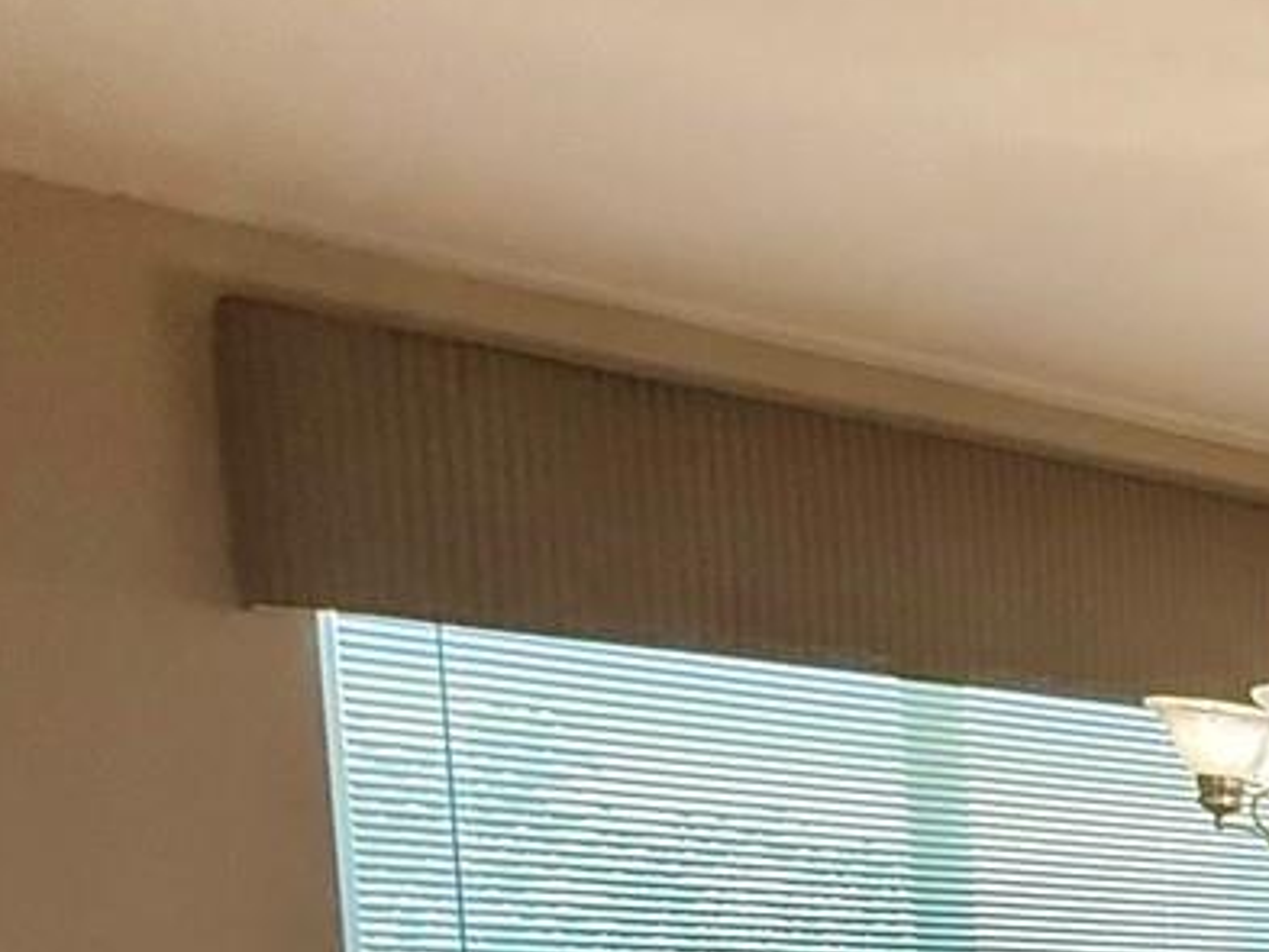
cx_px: 2234
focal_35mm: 57
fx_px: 2090
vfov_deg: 22.5
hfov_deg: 22.1
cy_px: 1291
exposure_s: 1/120
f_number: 2.2
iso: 400
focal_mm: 2.22
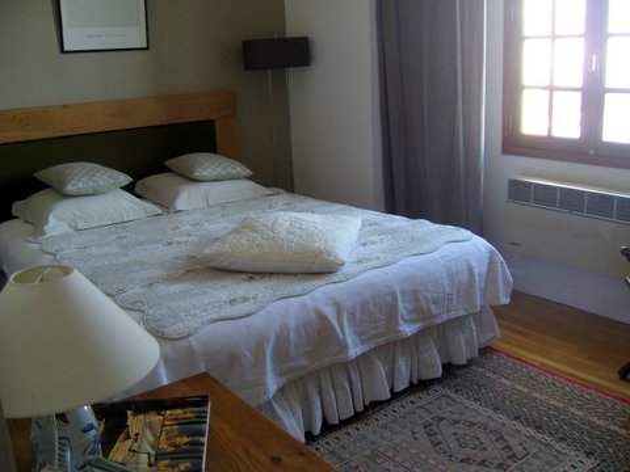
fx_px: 619
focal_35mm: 34
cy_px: 236
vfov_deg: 41.8
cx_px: 315
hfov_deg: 54.0
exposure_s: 1/50
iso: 100
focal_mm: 7.3
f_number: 2.8
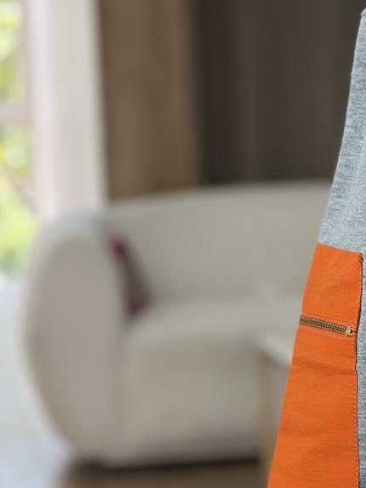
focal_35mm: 134
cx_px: 477
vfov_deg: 14.5
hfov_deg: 10.8
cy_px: 472
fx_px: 1888
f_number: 1.78
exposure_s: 1/273
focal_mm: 6.86
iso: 80
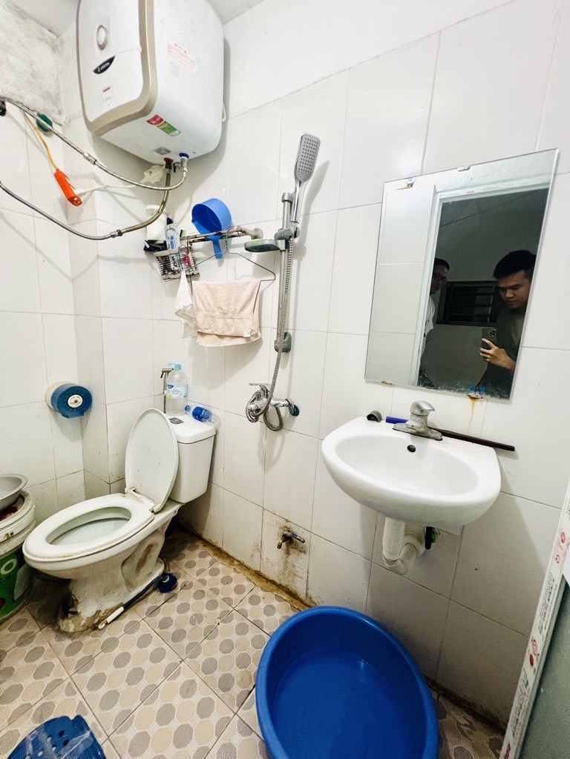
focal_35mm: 13
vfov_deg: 106.2
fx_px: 285
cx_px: 285
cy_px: 380
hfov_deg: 89.9
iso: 160
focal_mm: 1.57
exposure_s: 1/50
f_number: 1.8
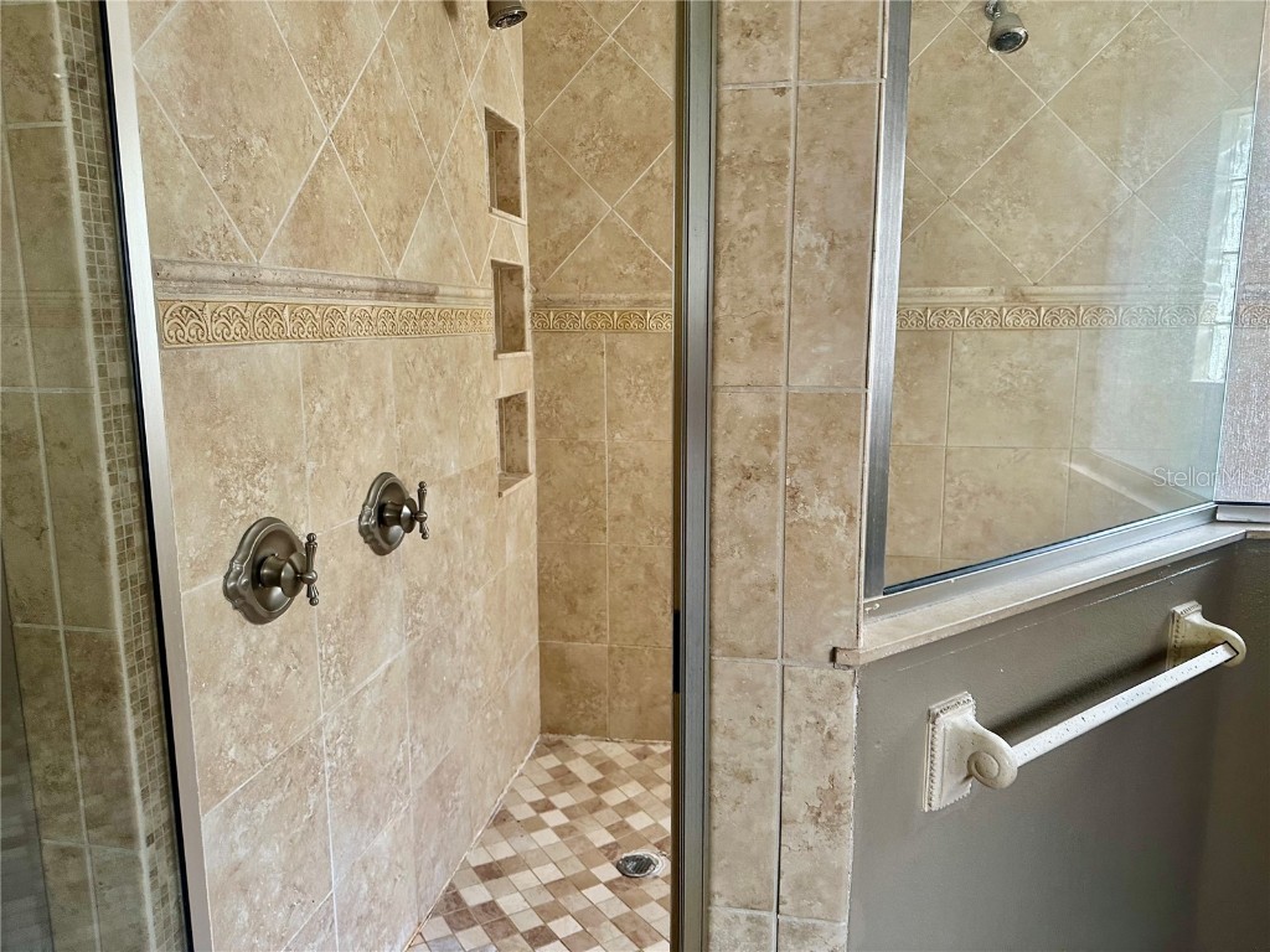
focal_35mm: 24
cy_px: 476
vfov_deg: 56.8
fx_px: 881
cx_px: 635
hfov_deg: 71.6
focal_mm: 6.86
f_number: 1.78
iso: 250
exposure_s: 1/63
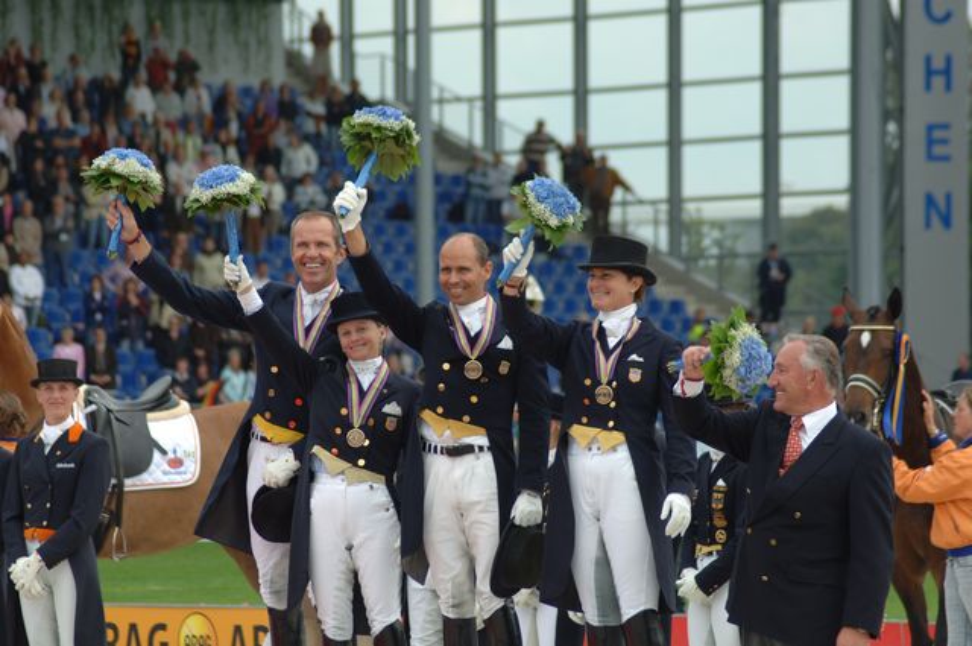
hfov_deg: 8.1
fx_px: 6876
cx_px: 486
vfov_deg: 5.4
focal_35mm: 255
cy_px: 323
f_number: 5.6
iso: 200
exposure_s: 1/250
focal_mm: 170
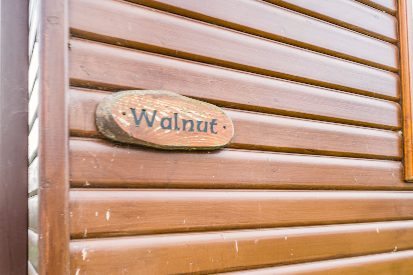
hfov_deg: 61.9
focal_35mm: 30
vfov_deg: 43.6
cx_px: 206
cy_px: 138
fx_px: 344
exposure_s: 1/4
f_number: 11
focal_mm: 30
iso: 100
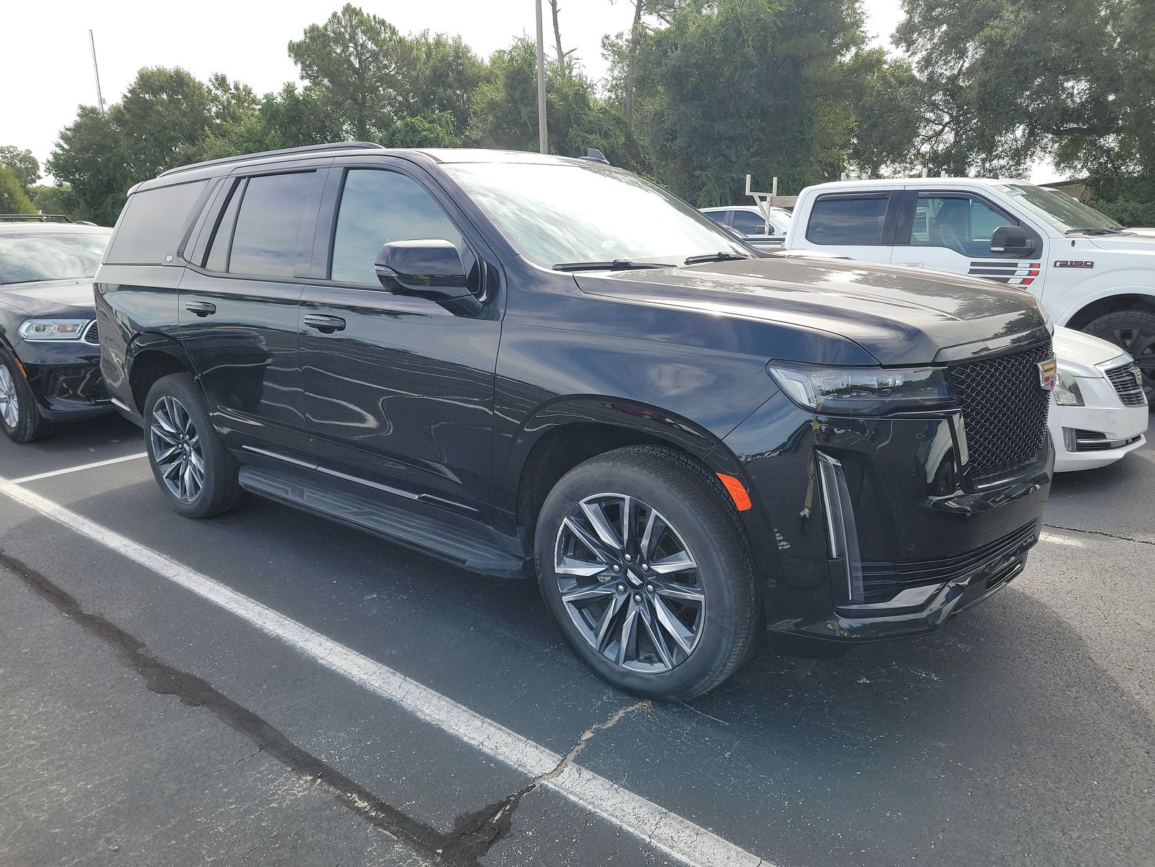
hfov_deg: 71.6
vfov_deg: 56.8
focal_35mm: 24
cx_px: 578
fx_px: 801
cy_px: 434
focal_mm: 6.7
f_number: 1.8
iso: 50
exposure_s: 1/290
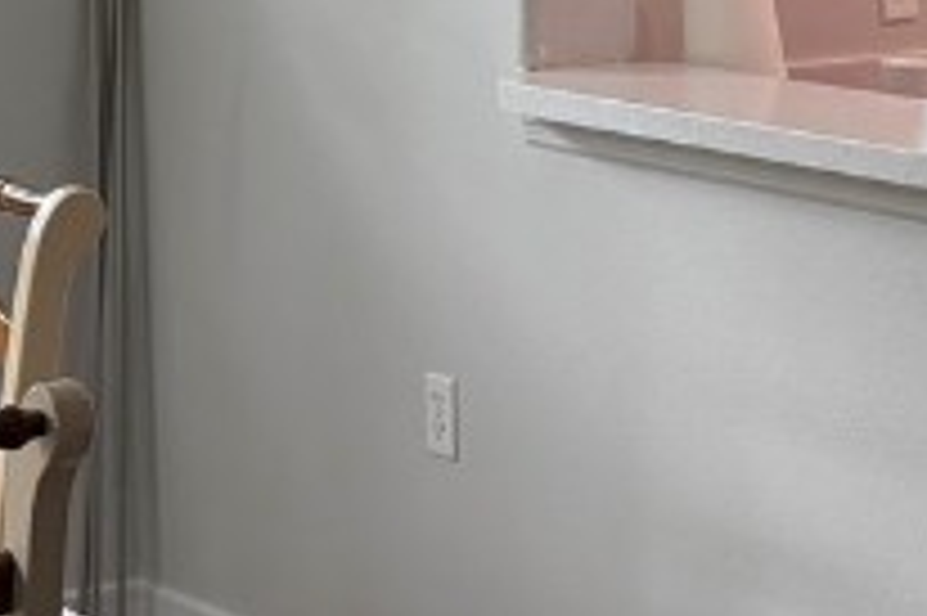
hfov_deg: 16.5
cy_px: 157
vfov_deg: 11.0
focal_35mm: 124
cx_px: 544
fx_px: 3190
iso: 160
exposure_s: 1/216
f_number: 1.78
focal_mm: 6.76
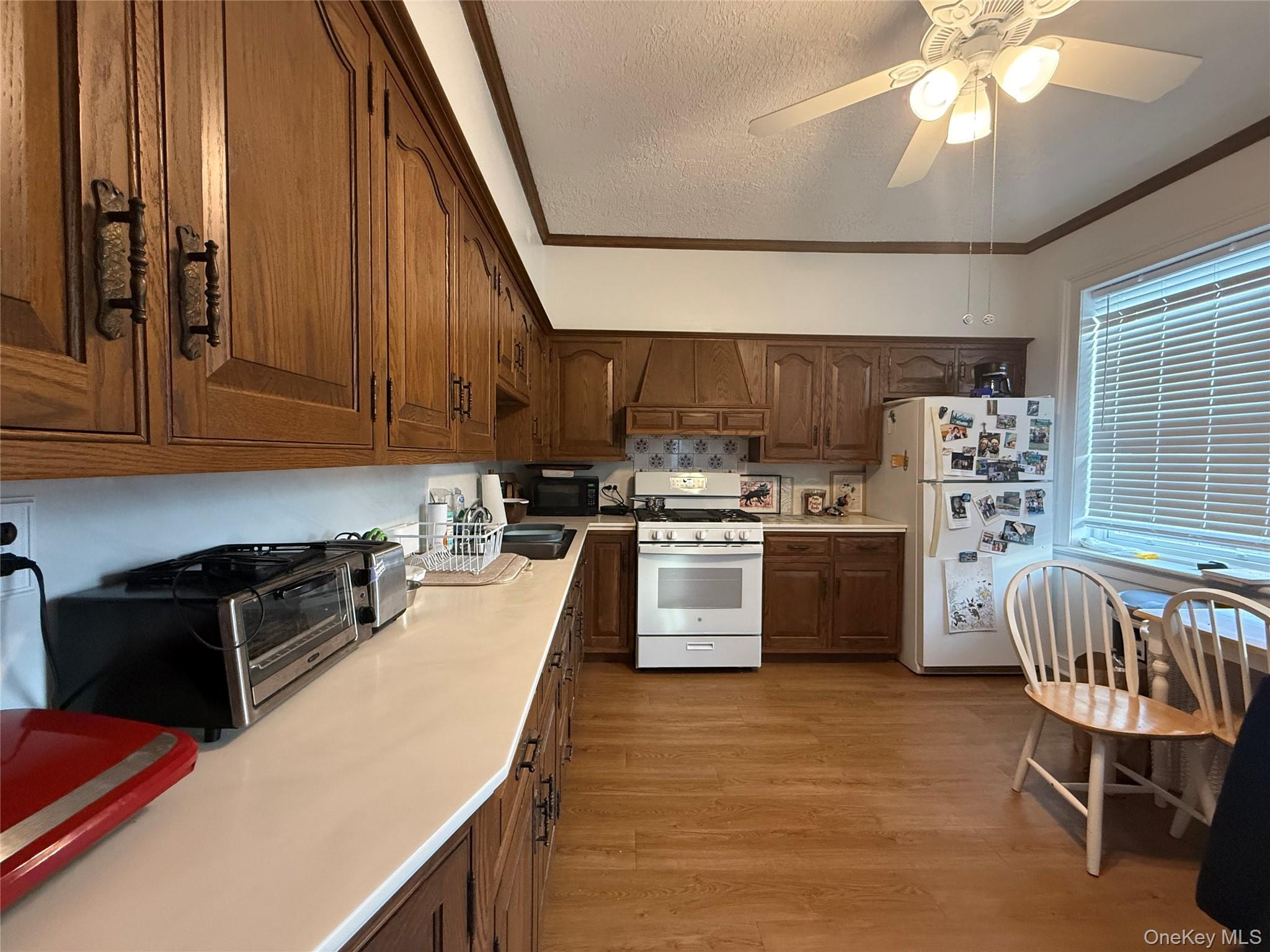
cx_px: 635
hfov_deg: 102.1
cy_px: 476
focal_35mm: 14
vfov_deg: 85.7
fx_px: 514
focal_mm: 2.22
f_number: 2.2
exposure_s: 1/60
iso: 500
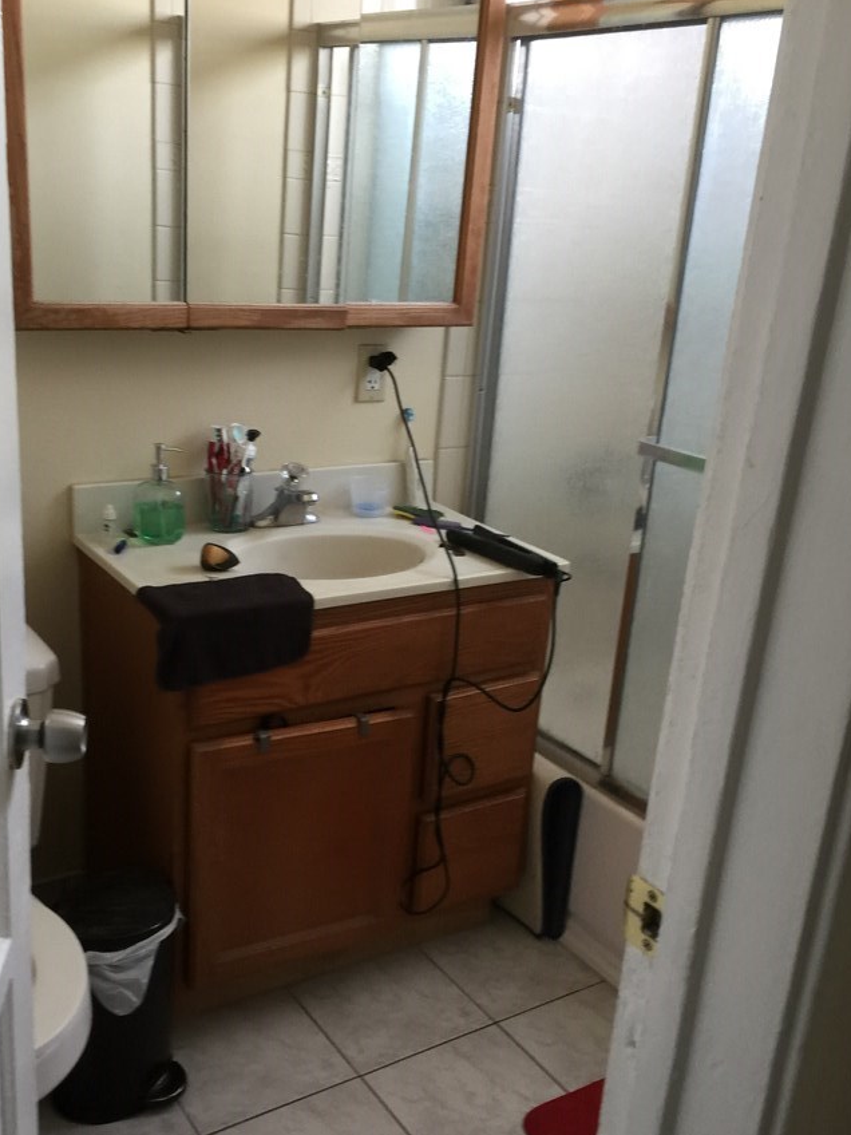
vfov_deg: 52.6
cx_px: 352
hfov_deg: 40.6
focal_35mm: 35
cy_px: 609
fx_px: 1147
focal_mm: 4.15
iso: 40
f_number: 2.2
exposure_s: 1/15
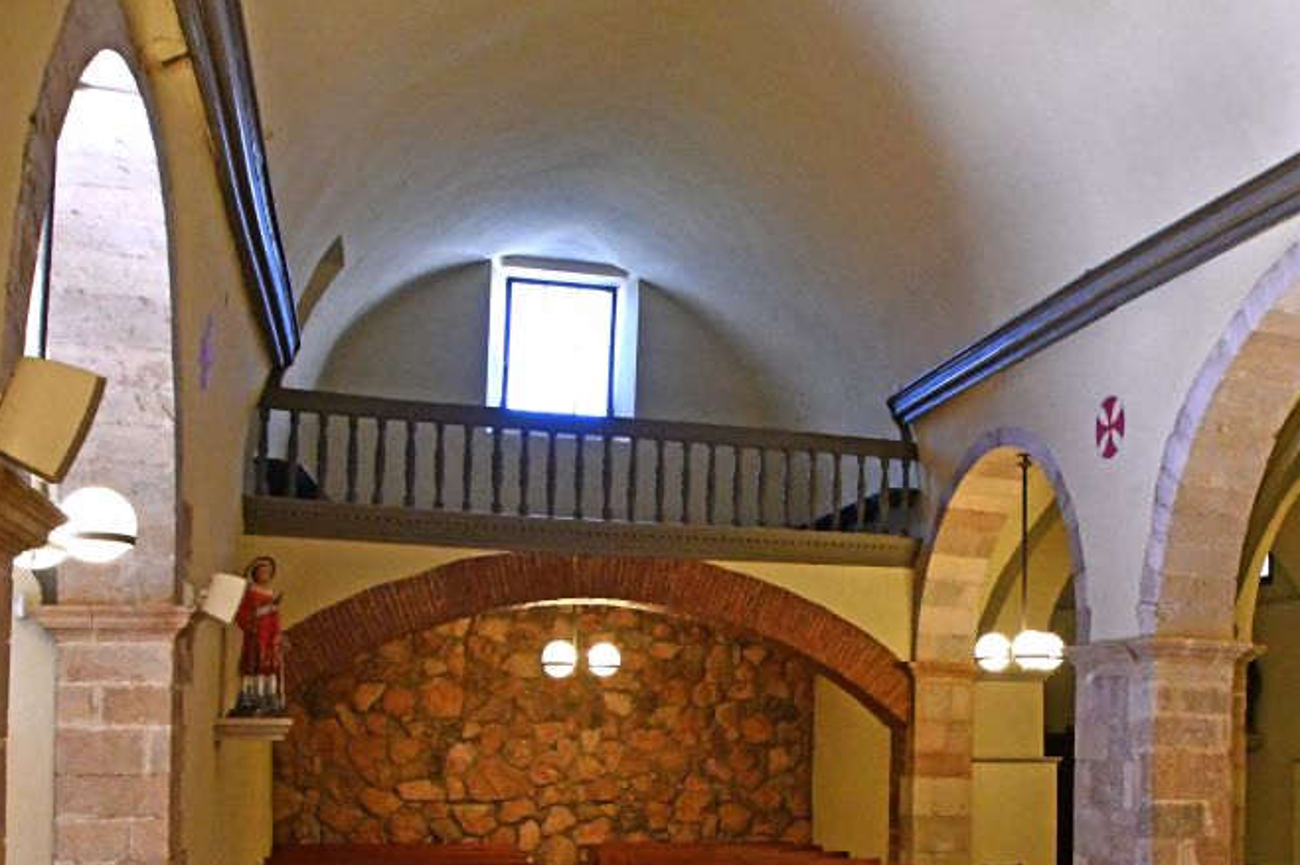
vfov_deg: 31.5
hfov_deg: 44.9
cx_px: 968
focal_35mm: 42
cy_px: 608
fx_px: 1516
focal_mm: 18
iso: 6400
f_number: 5.6
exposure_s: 1/125
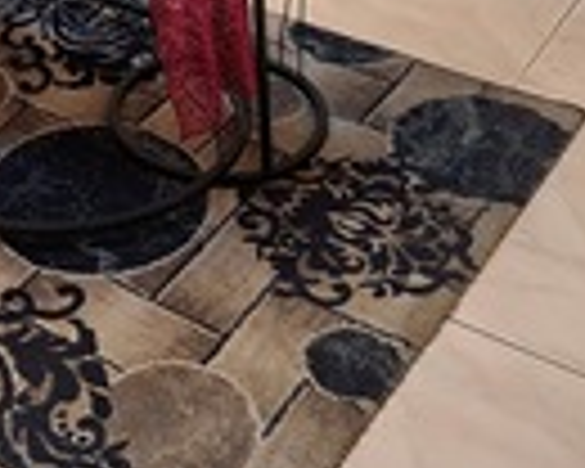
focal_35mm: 79
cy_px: -281
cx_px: -92
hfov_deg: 22.5
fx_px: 1368
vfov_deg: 17.1
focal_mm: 5.54
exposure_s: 1/50
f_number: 1.8
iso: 250
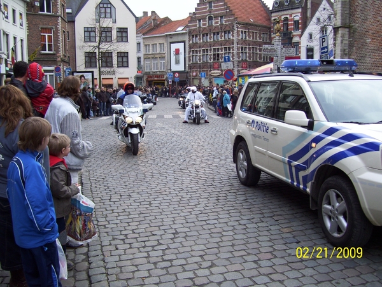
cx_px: 191
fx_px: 398
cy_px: 144
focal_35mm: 36
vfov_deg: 39.7
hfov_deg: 51.3
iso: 80
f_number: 2.7
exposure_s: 1/250
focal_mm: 6
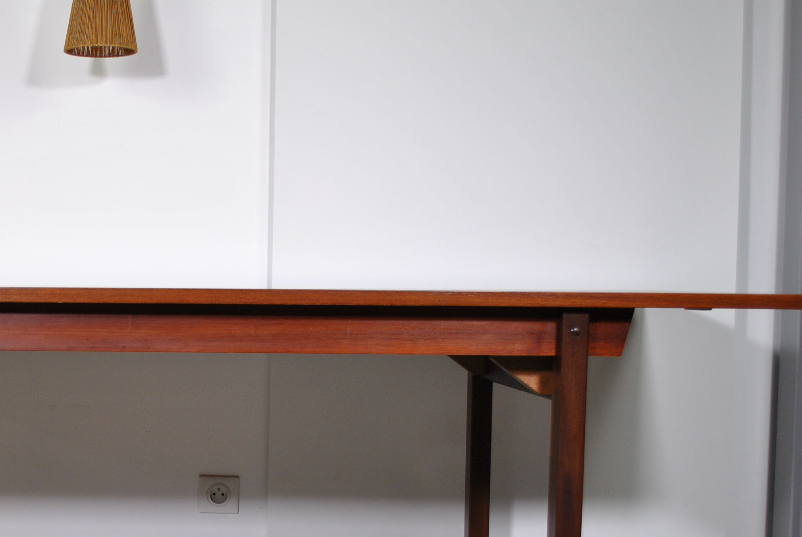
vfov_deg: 19.6
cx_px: 120
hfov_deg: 28.4
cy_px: 431
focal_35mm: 69
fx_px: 1539
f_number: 4.5
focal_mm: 24
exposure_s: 1/25
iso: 200
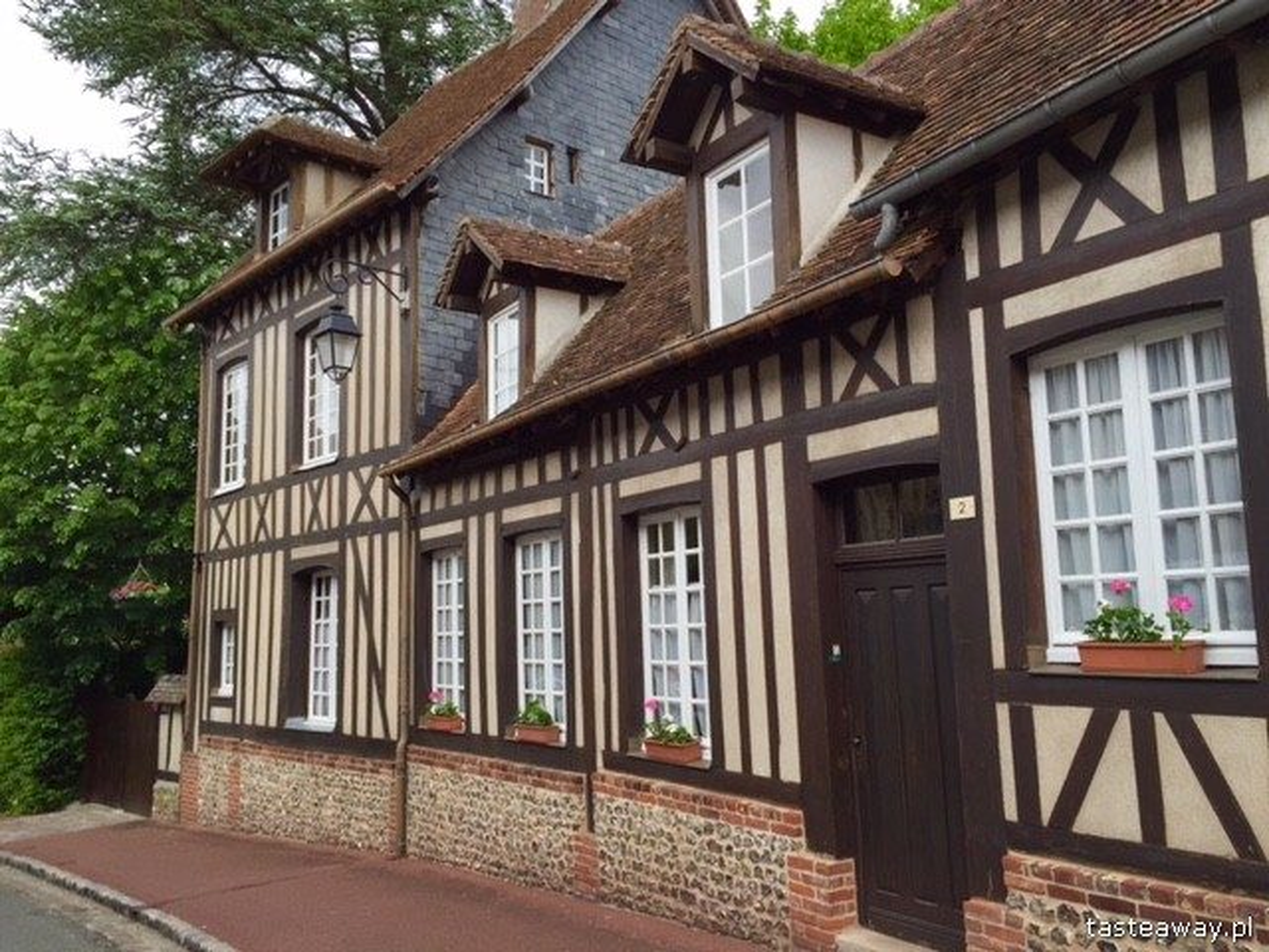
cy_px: 476
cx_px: 634
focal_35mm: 29
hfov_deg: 61.7
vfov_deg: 48.2
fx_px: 1063
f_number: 2.2
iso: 32
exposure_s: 1/746
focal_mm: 4.15
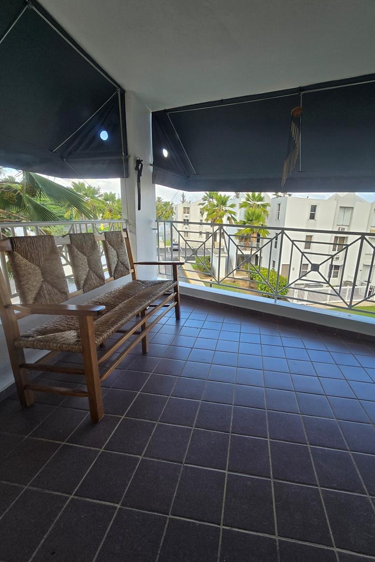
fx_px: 219
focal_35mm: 14
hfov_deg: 80.6
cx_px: 217
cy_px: 278
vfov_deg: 104.2
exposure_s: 1/253
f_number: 2.2
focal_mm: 2.2
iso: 50
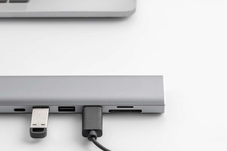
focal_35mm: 105
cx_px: 71
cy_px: 97
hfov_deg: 19.4
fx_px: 662
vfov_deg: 13.0
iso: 100
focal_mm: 70
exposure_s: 1/125
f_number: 8
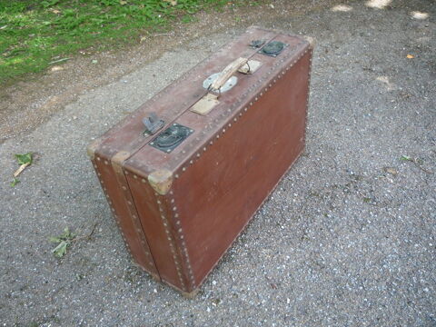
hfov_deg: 60.0
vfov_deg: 46.8
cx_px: 218
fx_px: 378
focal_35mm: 30
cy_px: 164
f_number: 3.3
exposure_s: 1/60
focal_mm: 5.2
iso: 100
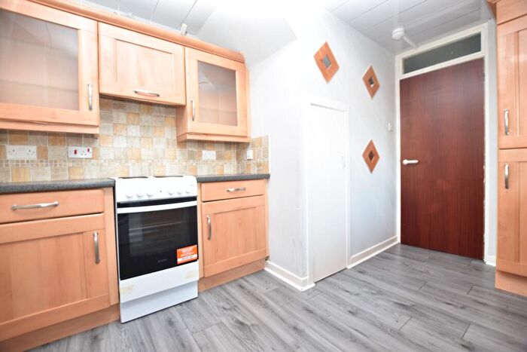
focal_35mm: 15
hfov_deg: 100.4
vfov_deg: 77.4
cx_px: 264
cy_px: 176
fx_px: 220
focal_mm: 10
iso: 100
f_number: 3.5
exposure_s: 1/4
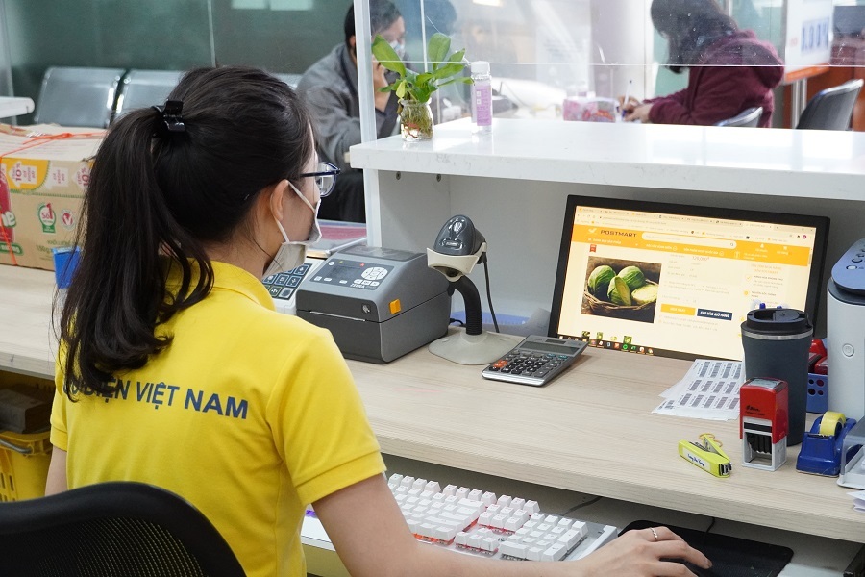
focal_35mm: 56
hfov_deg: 35.9
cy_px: 288
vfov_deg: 24.4
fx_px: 1333
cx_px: 432
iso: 4000
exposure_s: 1/160
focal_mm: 37
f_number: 4.5
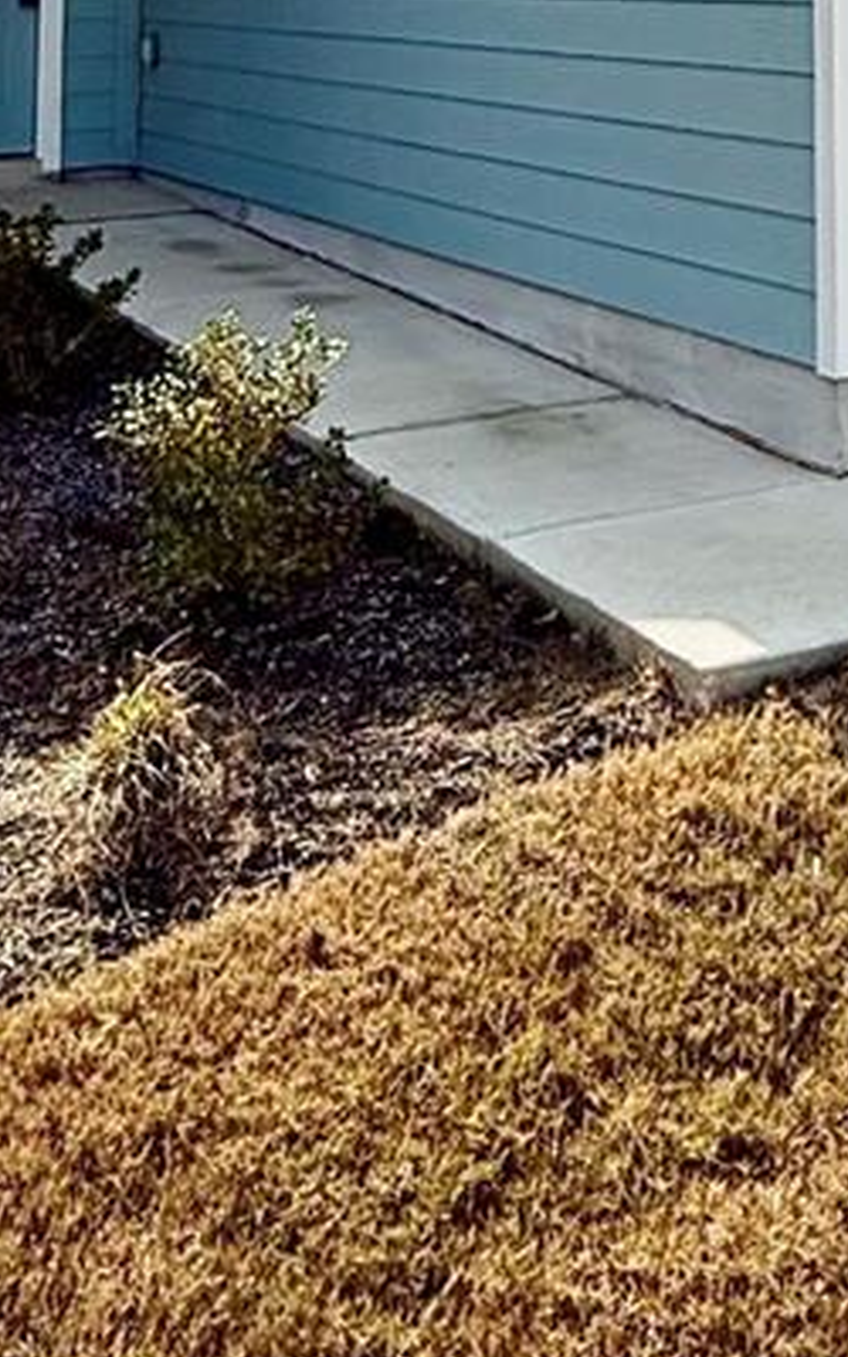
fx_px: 2108
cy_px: -221
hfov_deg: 22.1
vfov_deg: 30.8
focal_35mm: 57
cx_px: 784
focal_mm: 2.22
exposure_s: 1/4762
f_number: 2.2
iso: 64
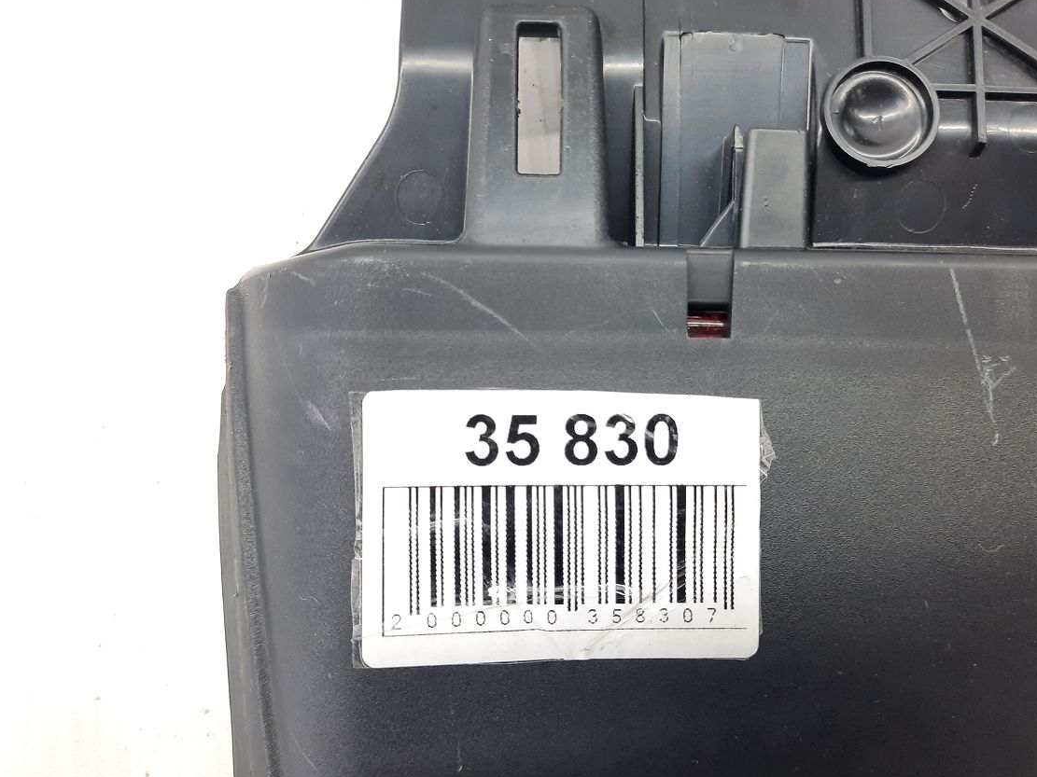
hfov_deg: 65.3
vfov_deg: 51.3
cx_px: 541
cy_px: 409
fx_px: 809
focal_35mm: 27
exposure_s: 1/50
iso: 160
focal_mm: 4.6
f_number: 2
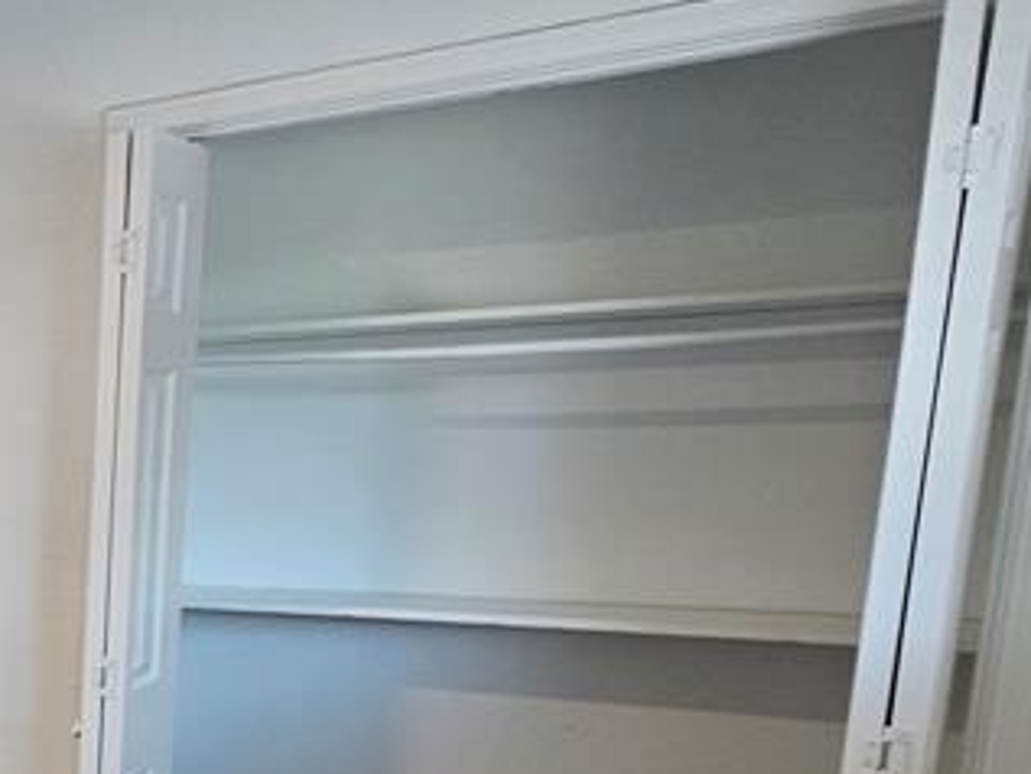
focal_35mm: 42
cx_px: -504
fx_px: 1251
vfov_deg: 33.0
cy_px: 663
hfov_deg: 28.9
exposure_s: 1/60
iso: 160
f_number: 2.2
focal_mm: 2.2
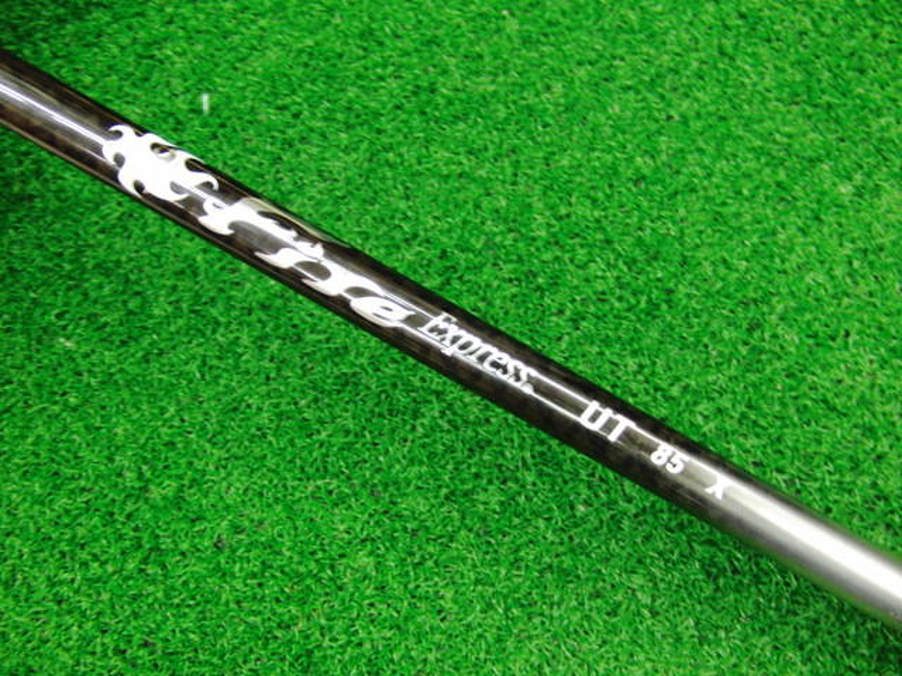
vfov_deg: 38.7
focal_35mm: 37
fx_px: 964
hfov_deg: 50.1
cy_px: 338
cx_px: 451
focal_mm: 6.42
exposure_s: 1/25
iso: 400
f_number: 3.6
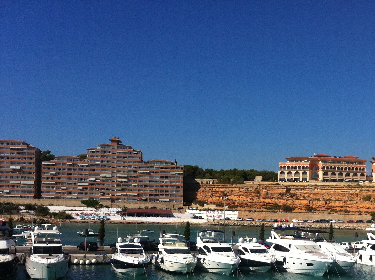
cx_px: 279
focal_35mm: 56
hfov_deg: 33.7
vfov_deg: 25.6
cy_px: 222
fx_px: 606
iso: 80
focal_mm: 3.85
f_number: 2.8
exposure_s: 1/2320
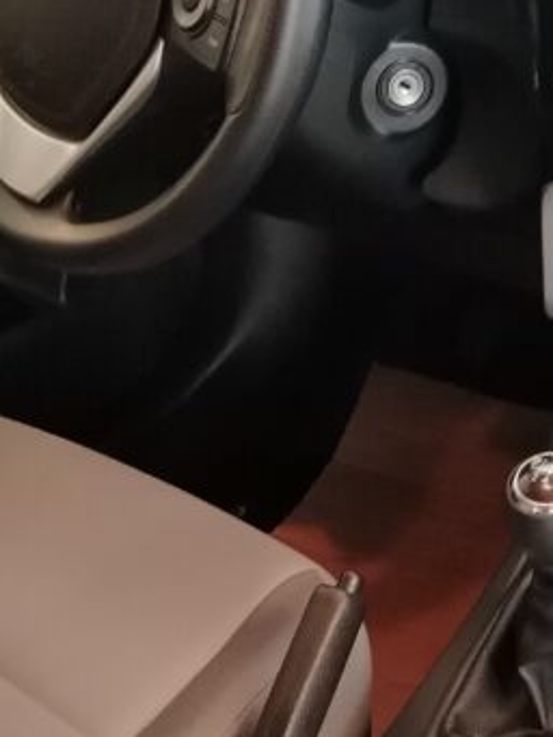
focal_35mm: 72
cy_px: 568
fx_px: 1533
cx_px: 380
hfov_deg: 20.4
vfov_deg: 26.6
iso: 1994
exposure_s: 1/20
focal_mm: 5.25
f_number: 1.75
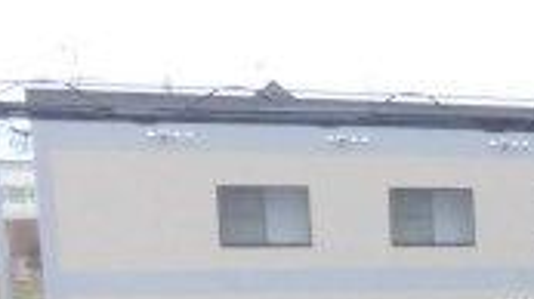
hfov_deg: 17.8
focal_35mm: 97
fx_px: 1372
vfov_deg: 11.8
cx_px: 951
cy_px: 475
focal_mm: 4.3
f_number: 3.1
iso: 320
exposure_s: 1/30
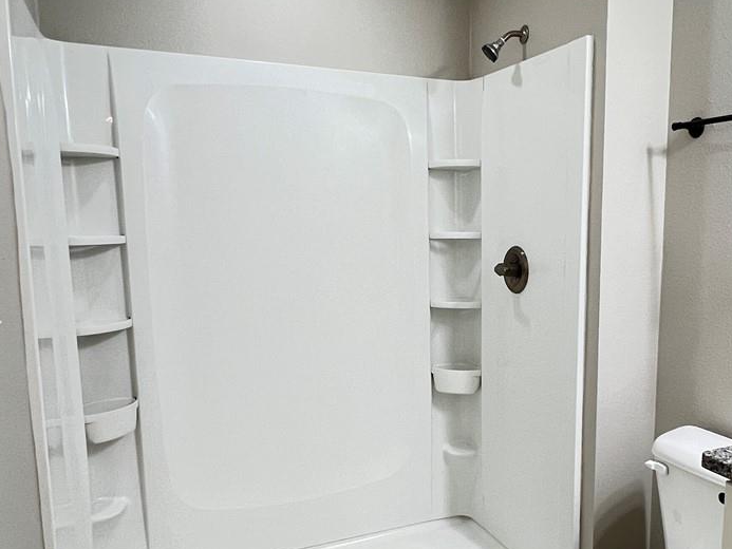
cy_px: 319
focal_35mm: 30
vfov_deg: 46.6
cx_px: 490
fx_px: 634
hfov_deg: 58.6
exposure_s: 1/60
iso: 400
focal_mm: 1.57
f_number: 1.8
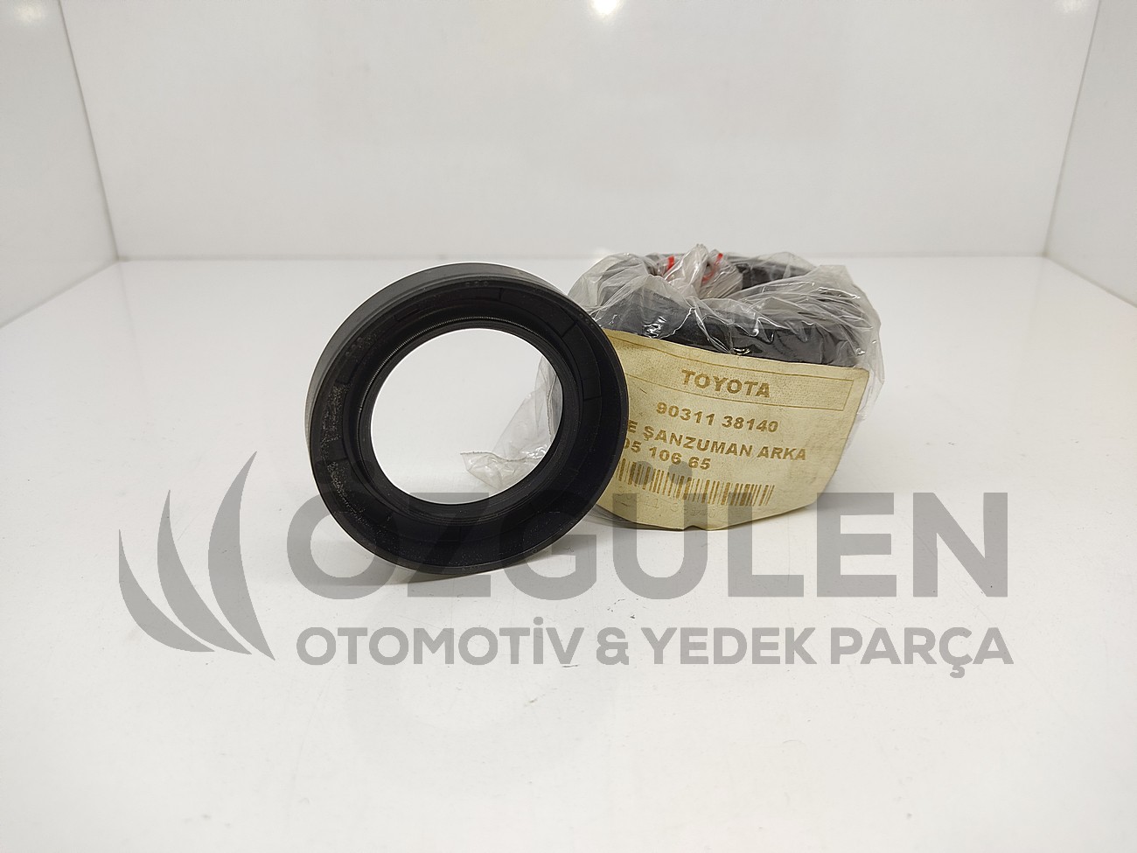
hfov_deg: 67.3
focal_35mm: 26
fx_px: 854
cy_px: 426
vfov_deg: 53.1
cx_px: 568
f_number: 1.79
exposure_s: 1/120
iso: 187
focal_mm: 4.74
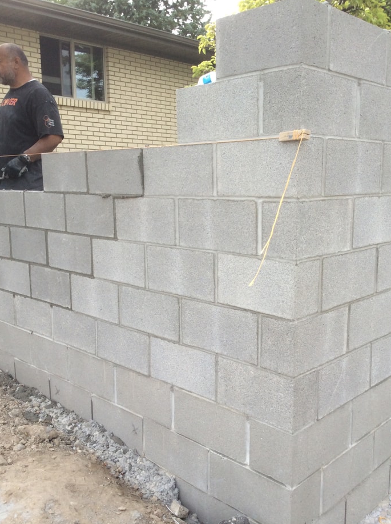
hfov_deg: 39.5
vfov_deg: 51.4
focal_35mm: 36
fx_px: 544
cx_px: 210
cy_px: 274
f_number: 2.4
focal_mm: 3.3
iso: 32
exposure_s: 1/254
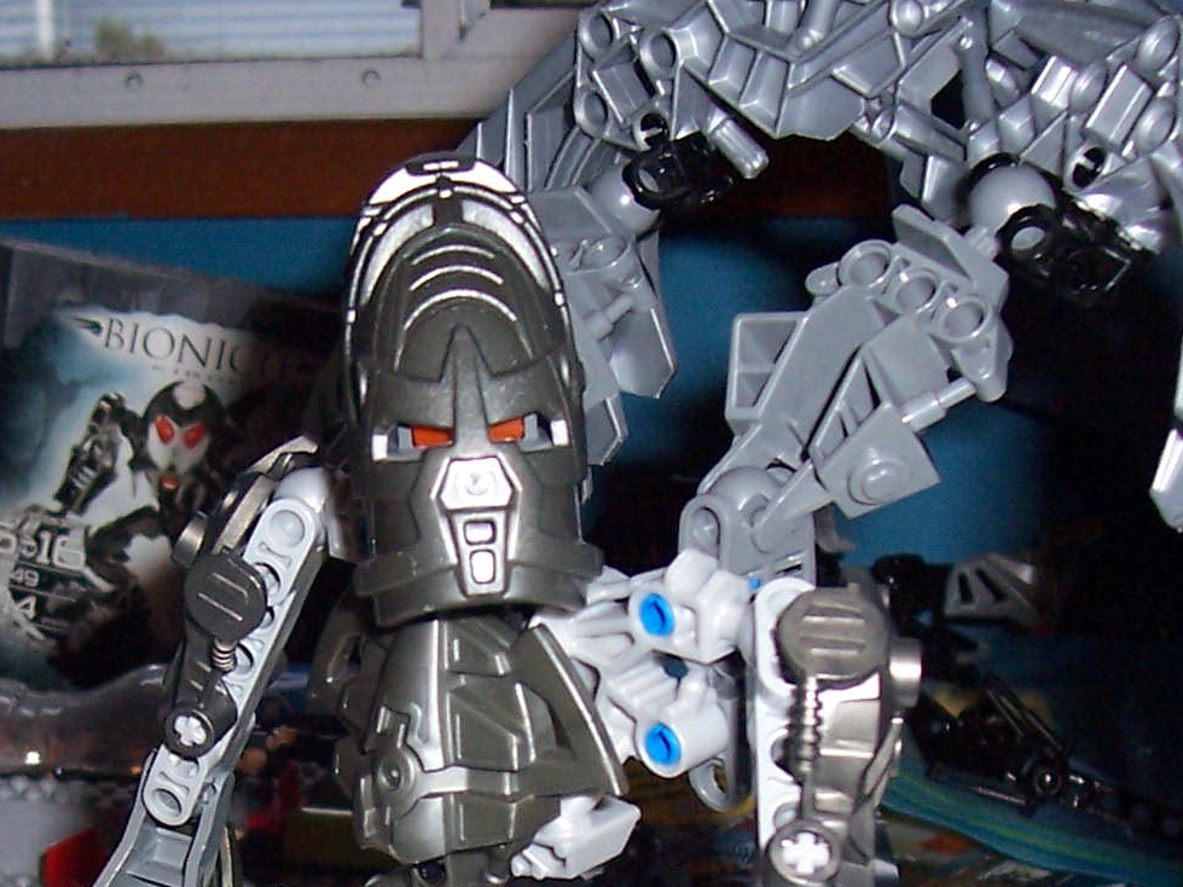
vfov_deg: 18.0
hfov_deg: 24.3
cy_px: 892
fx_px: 2734
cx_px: 428
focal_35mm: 80
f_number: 2.7
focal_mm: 5.6
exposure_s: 1/60
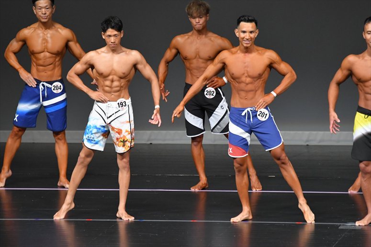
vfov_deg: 4.0
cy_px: 124
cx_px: 186
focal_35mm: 345
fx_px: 3554
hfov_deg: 6.0
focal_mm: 230
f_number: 5.6
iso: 4000
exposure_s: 1/400
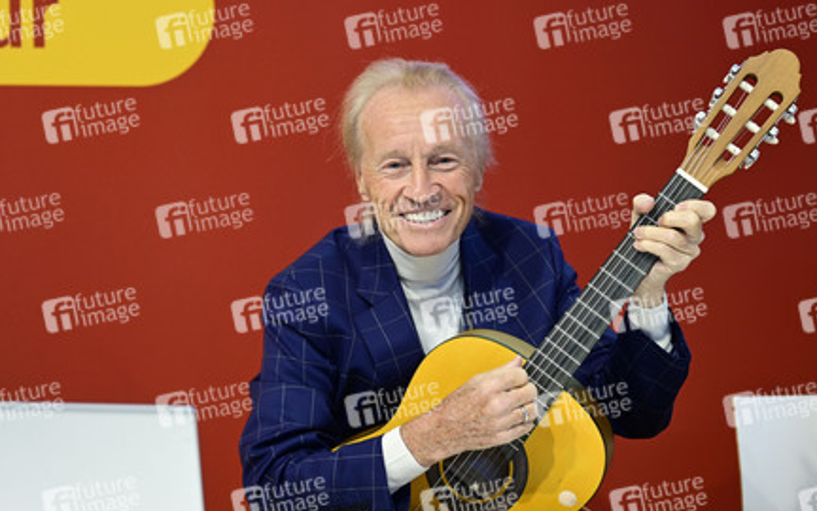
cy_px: 263
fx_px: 1113
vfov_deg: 25.8
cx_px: 419
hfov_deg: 40.3
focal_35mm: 50
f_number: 3.2
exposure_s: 1/320
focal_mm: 47
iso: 1250
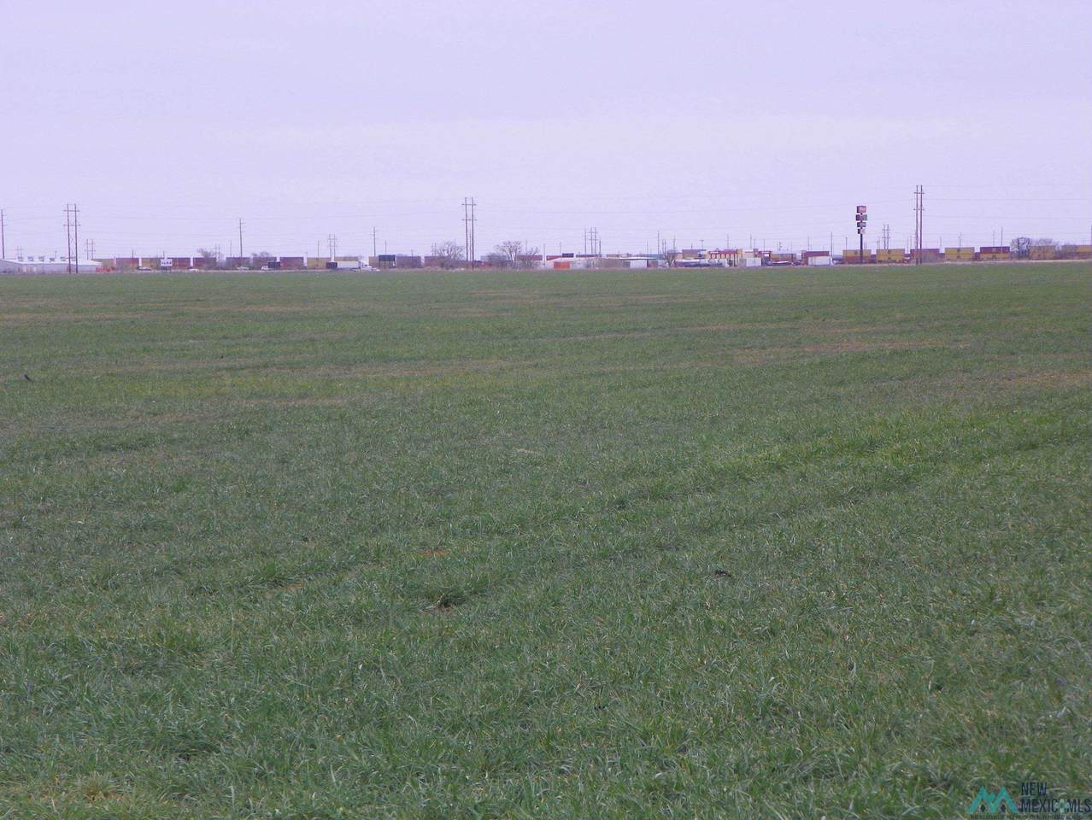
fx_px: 2841
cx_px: 546
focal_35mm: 90
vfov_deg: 16.4
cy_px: 410
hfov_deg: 21.8
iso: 64
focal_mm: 16
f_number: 4
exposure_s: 1/640
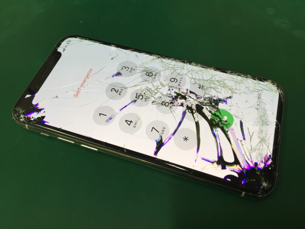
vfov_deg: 48.2
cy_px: 114
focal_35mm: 29
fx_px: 256
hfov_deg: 61.7
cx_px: 152
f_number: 2.2
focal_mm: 4.15
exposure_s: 1/60
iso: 40
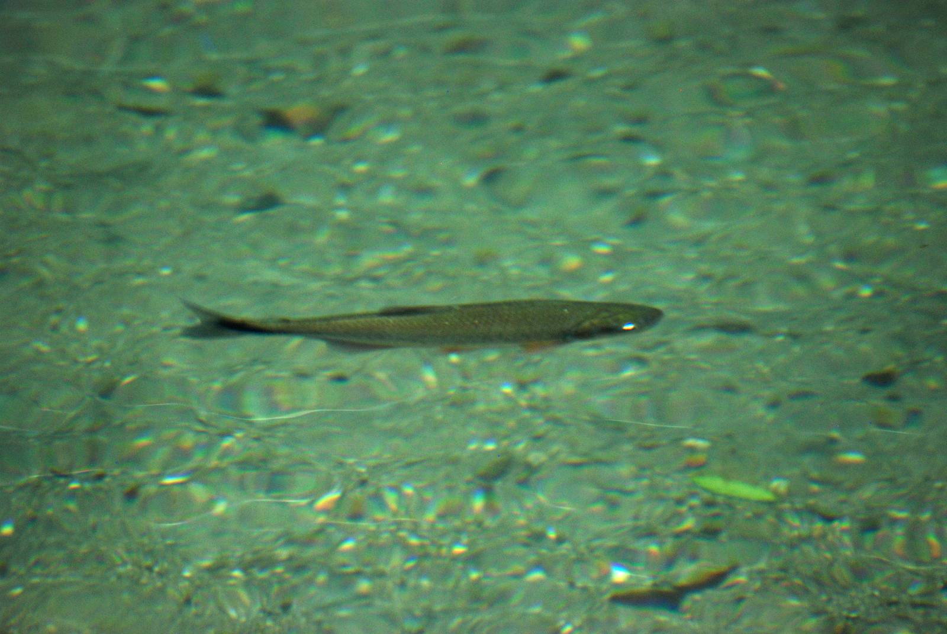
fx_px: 7703
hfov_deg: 7.0
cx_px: 474
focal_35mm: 292
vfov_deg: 4.7
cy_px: 317
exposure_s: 1/60
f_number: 5
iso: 400
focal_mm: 195
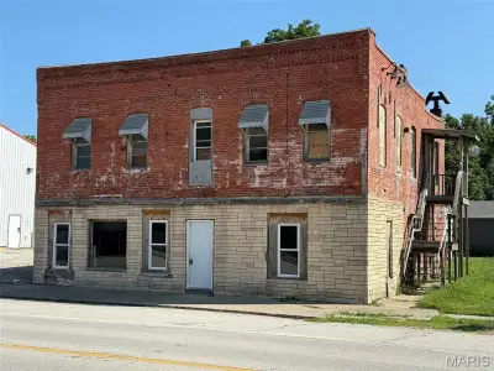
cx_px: 247
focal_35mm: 48
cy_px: 186
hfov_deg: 39.7
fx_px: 685
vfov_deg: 30.3
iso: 100
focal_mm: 6.76
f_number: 1.78
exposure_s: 1/4587
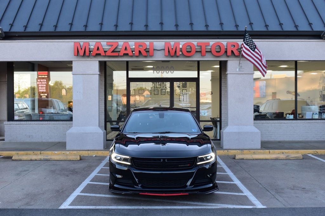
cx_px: 162
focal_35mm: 45
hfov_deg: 43.6
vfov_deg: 29.8
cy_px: 108
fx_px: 406
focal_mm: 30
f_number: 8
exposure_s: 1/60
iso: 400
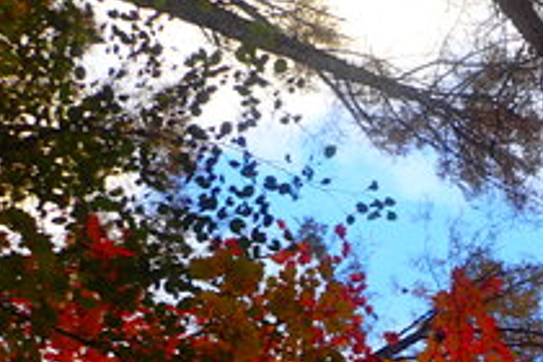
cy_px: 371
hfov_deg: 28.9
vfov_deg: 21.1
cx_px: 615
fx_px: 935
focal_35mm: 62
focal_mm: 4.5
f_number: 2.8
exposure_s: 1/100
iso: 100
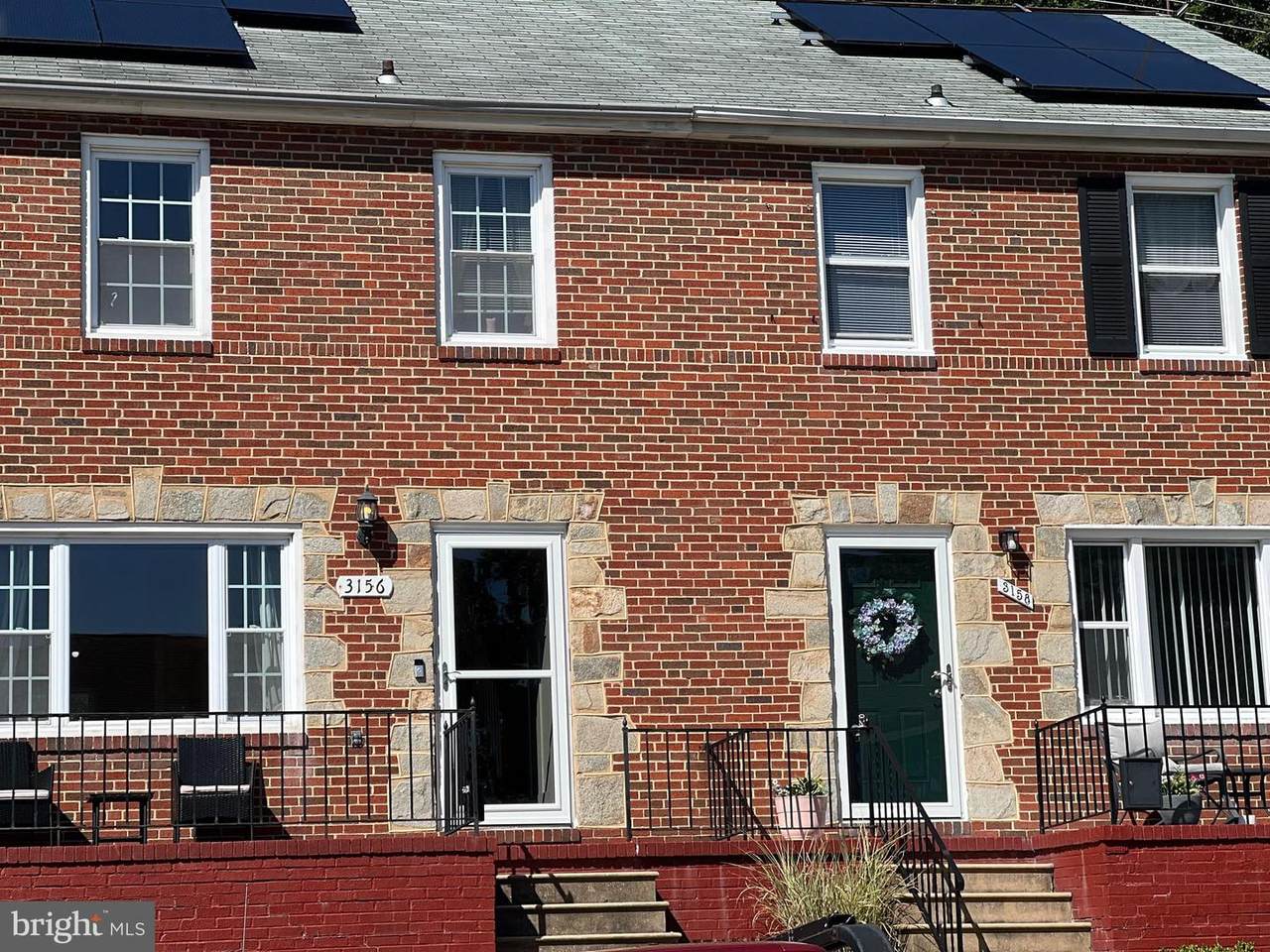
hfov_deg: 25.3
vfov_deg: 19.1
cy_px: 476
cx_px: 635
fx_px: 2825
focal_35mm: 77
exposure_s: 1/861
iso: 32
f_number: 2.8
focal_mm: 9
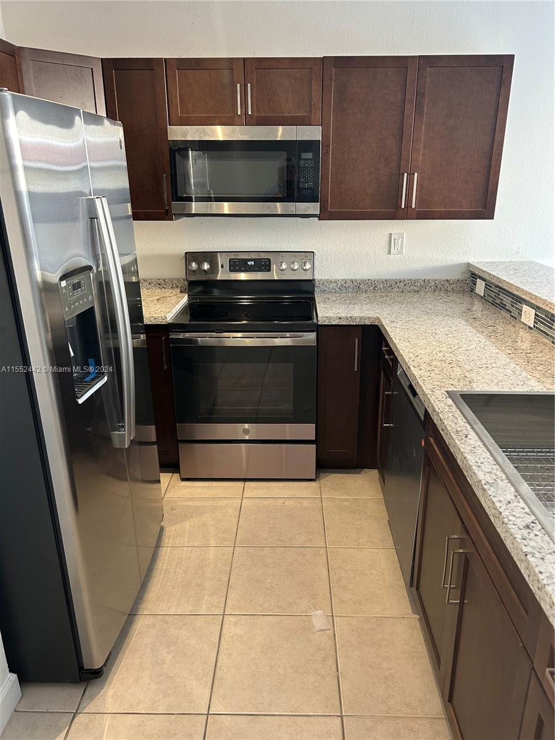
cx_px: 278
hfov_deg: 53.1
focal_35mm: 26
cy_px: 370
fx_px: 556
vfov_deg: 67.3
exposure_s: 1/60
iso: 125
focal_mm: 5.7
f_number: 1.5
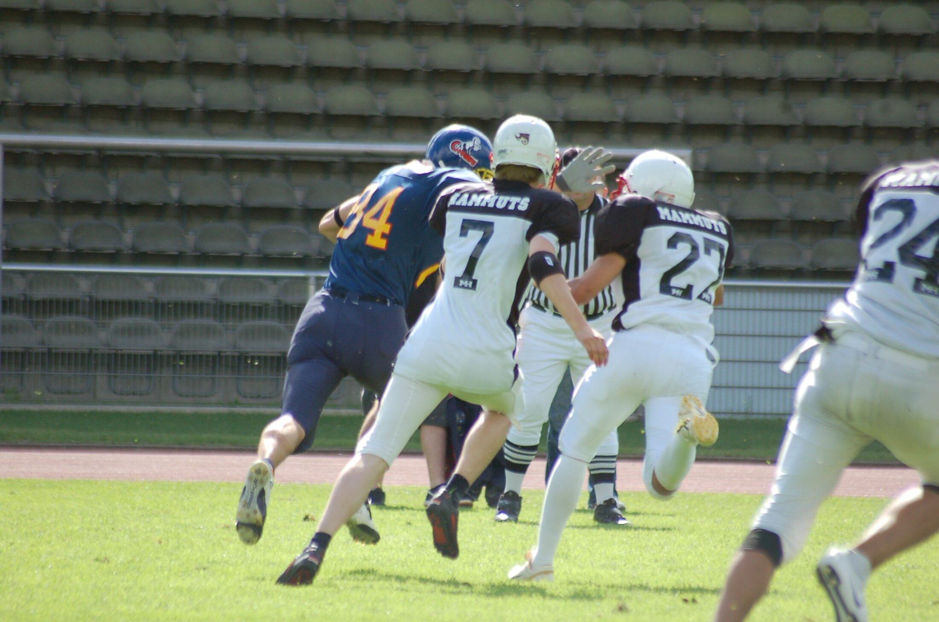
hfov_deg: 4.6
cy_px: 311
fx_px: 11715
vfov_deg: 3.0
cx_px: 470
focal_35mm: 450
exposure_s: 1/800
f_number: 5.6
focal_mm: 300
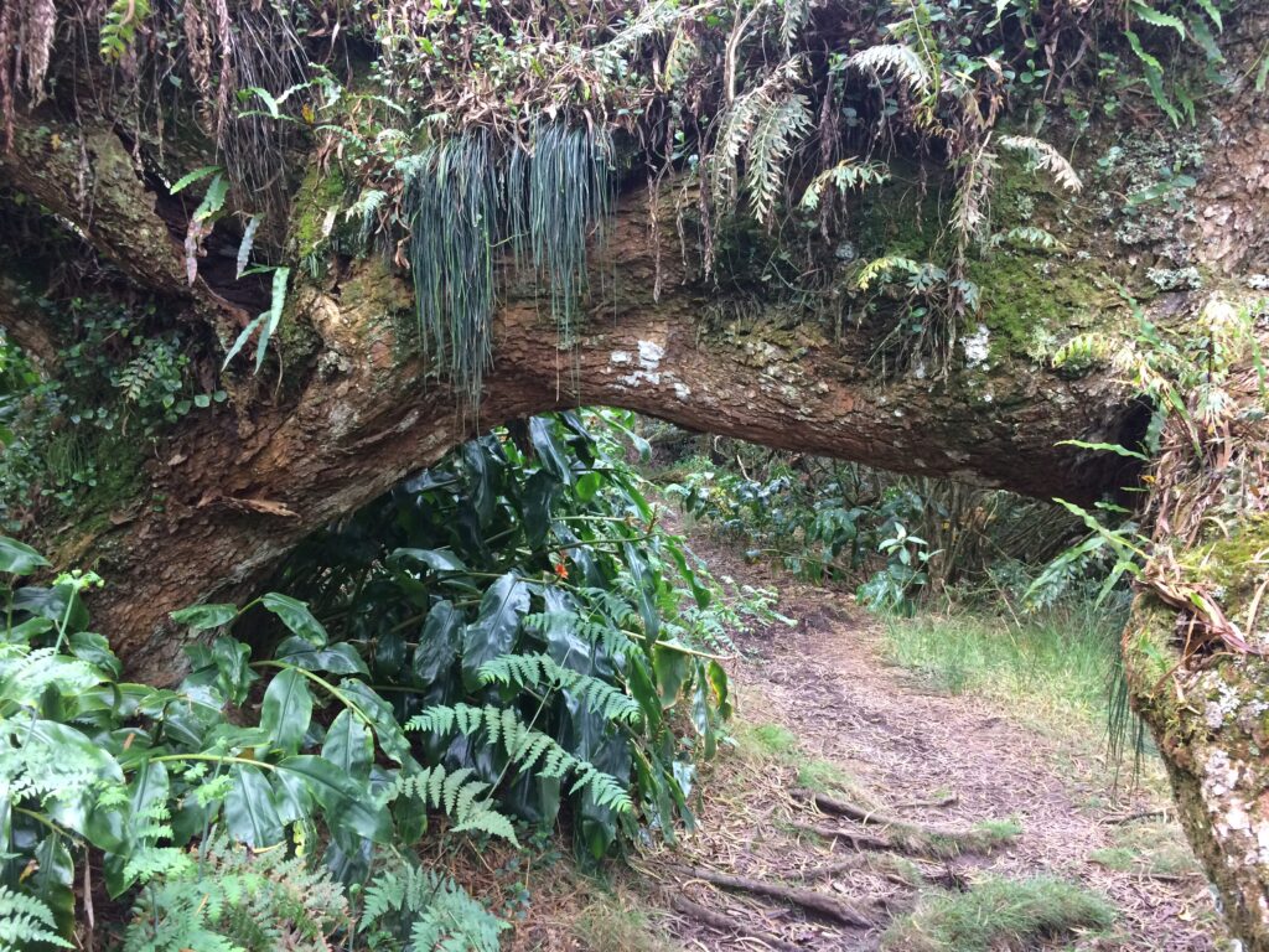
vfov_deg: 48.2
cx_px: 634
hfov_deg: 61.7
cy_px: 476
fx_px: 1063
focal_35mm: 29
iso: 80
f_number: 2.2
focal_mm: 4.15
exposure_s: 1/33
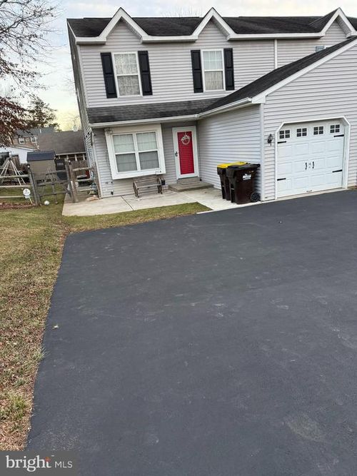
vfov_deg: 71.6
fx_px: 330
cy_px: 238
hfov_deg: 56.8
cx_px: 178
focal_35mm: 24
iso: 160
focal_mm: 6.76
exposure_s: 1/172
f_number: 1.78
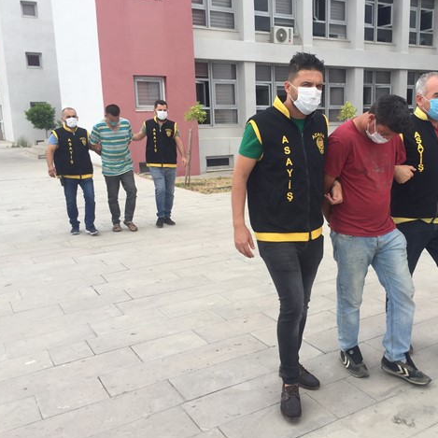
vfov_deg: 47.2
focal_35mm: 35
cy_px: 219
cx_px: 289
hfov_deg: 46.5
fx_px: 501
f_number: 2.2
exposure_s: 1/670
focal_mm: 4.15
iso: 32
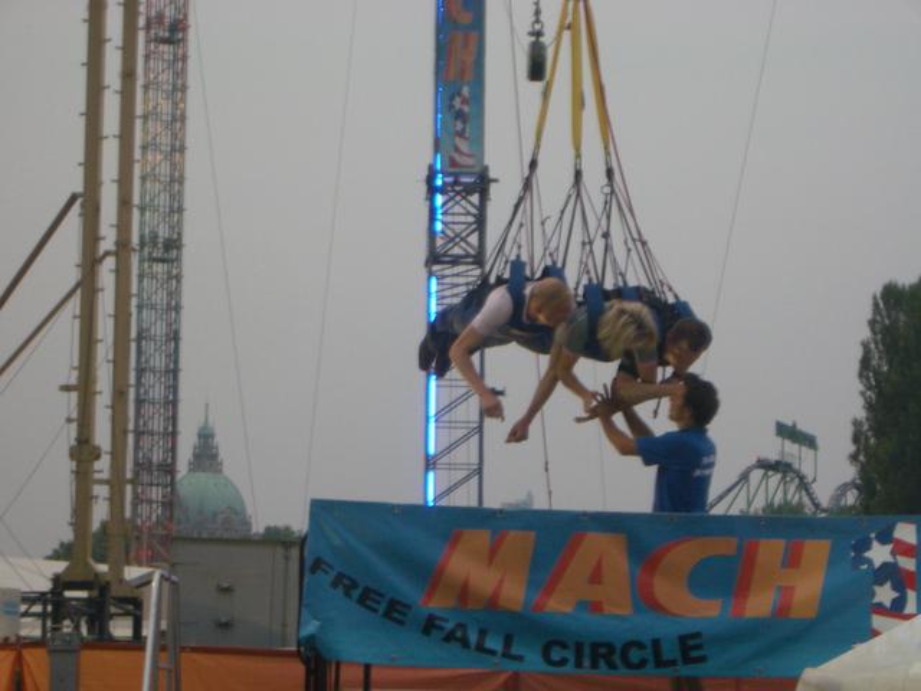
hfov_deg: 18.7
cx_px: 460
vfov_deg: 14.1
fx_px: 2794
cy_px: 346
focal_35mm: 105
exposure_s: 1/50
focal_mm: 17.4
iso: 100
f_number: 4.8
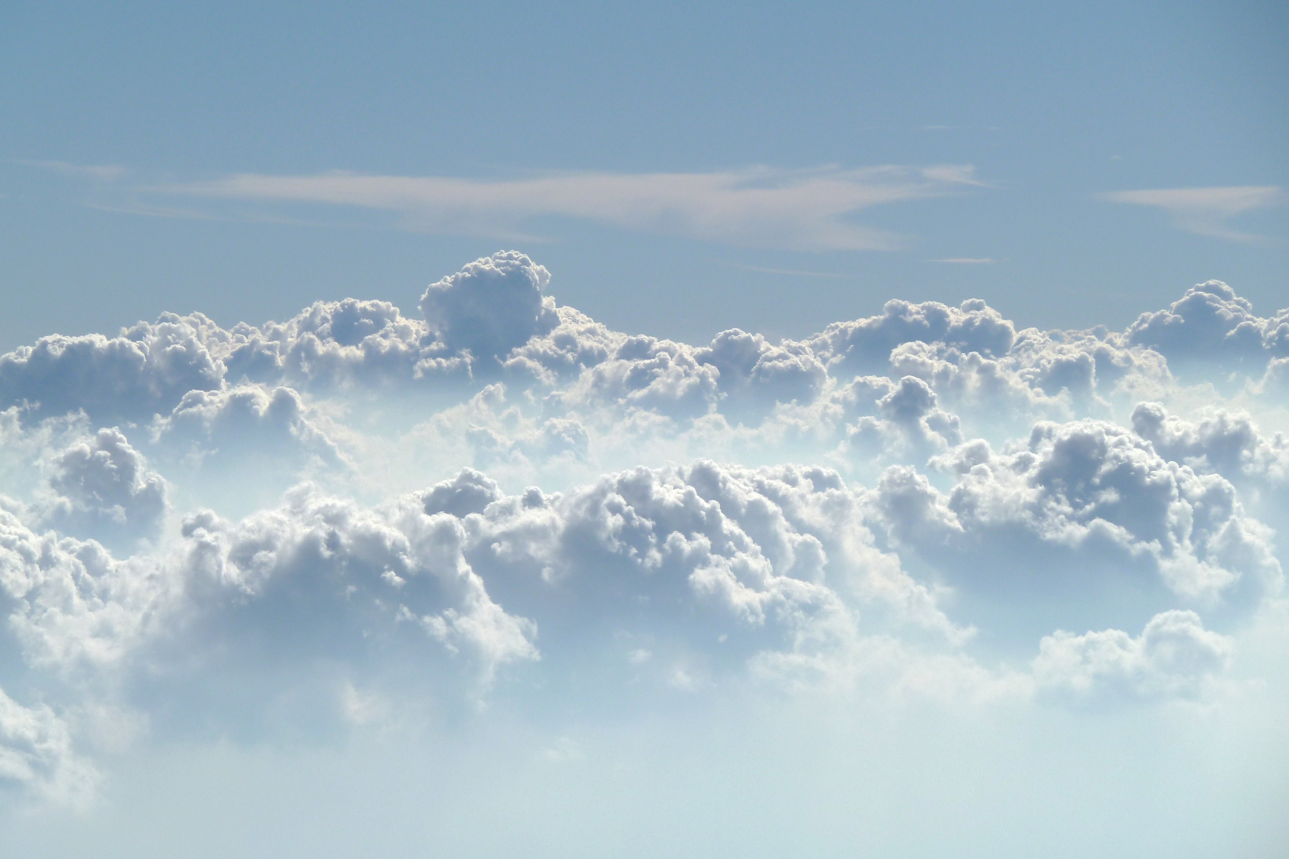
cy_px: 449
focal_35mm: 190
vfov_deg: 7.2
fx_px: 6803
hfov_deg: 10.8
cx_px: 645
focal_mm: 29.9
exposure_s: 1/800
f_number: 6.3
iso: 80
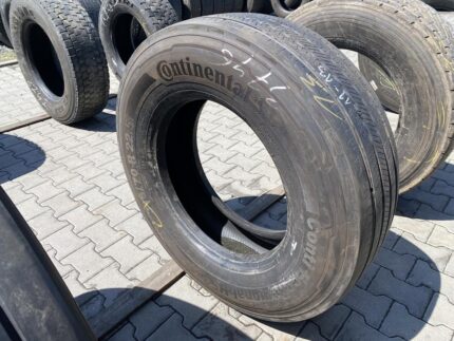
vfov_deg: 53.1
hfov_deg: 67.3
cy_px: 170
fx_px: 341
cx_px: 227
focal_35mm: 26
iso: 32
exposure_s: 1/1170
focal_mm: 4.25
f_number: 1.8
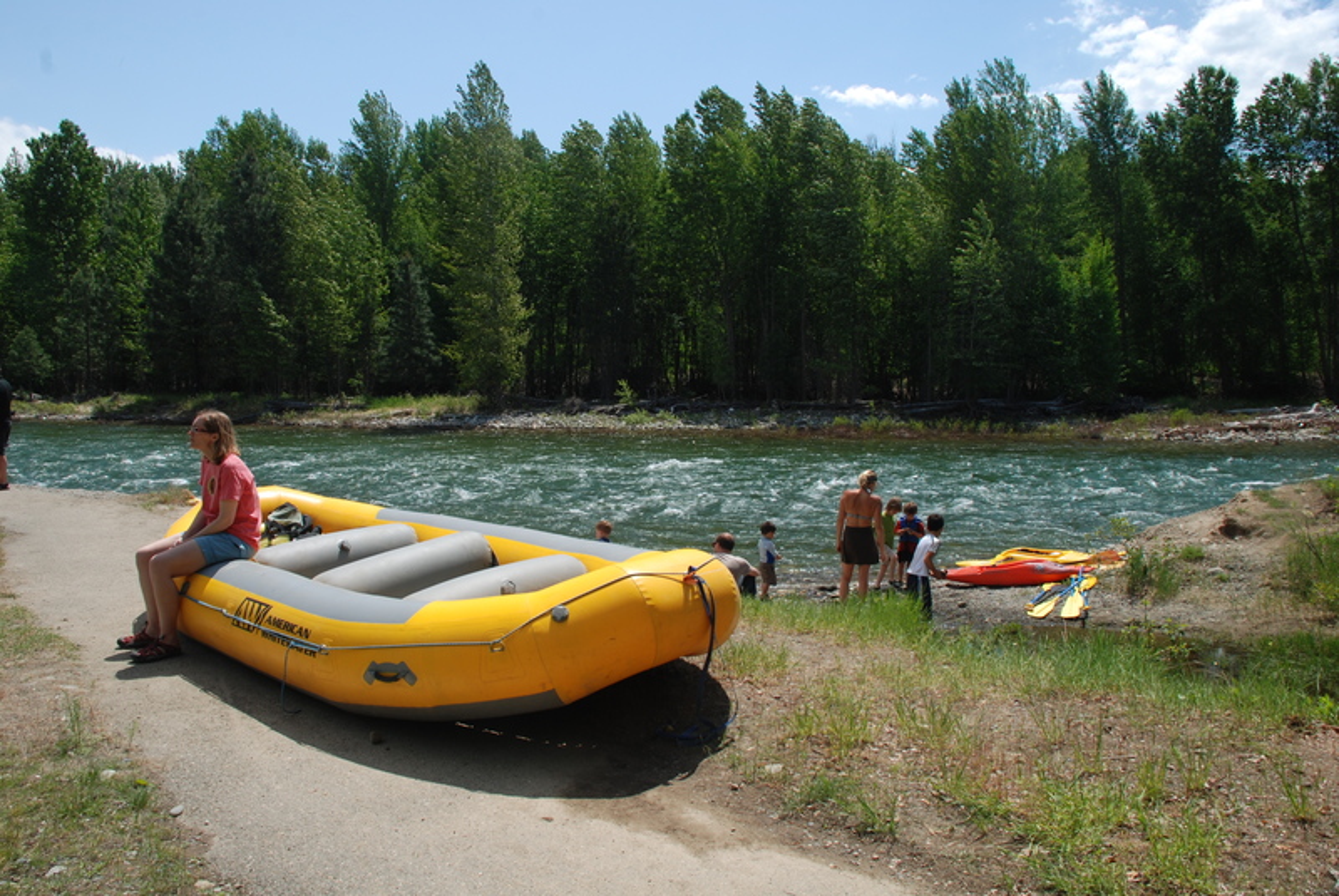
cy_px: 448
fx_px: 1005
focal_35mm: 27
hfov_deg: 67.3
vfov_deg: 48.0
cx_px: 670
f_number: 9
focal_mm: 18
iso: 125
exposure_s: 1/60
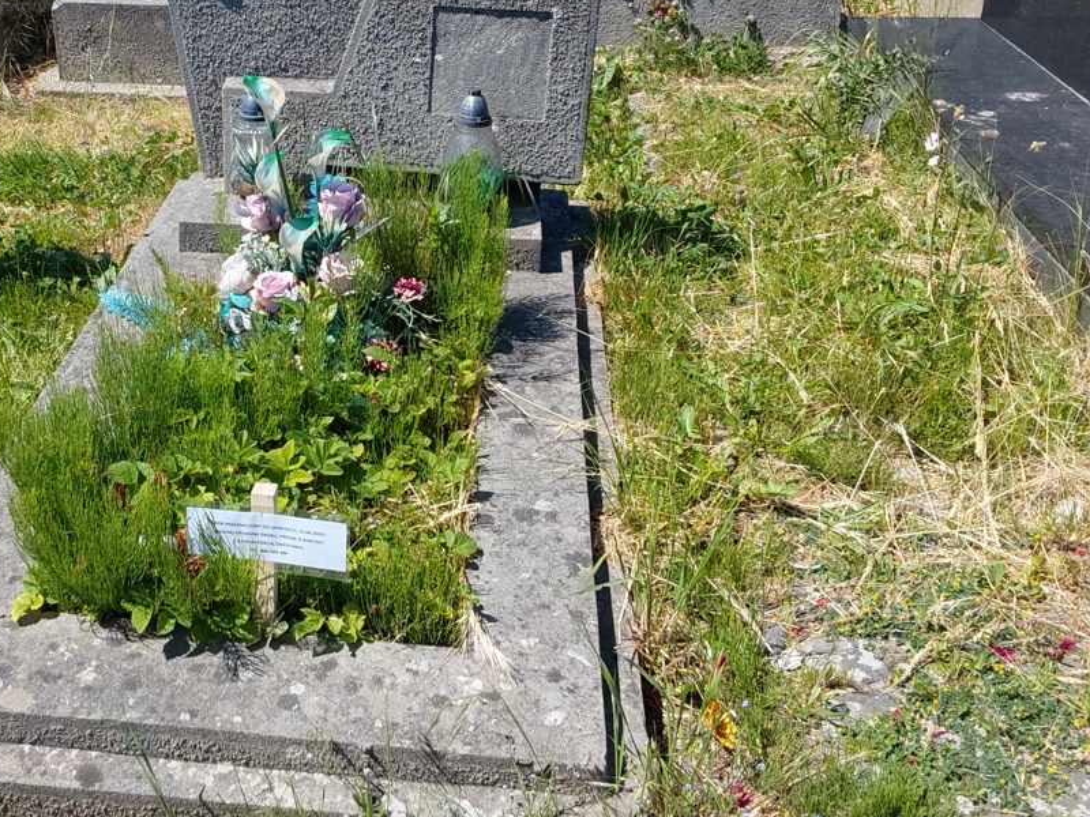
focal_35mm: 42
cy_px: 340
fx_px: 1323
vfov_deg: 34.3
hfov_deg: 44.0
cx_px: 339
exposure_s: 1/1598
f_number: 1.9
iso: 50
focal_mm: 2.91
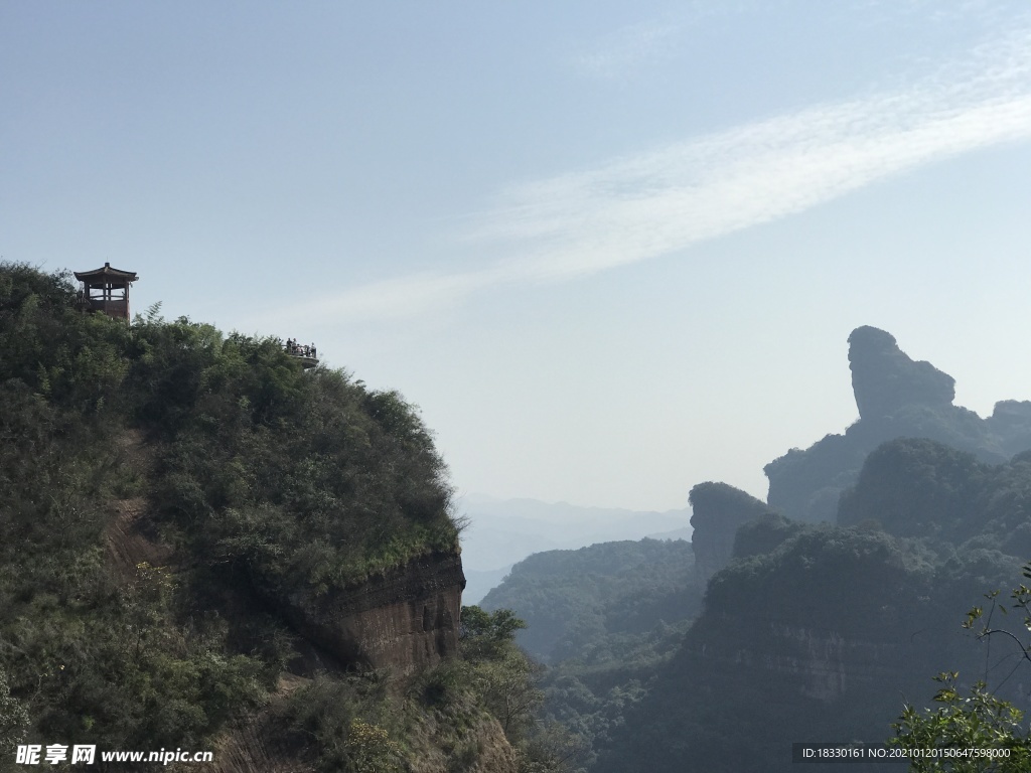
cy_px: 386
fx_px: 1698
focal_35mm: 57
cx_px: 516
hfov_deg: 33.8
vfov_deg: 25.7
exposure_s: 1/2128
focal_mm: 6.6
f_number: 2.8
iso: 20
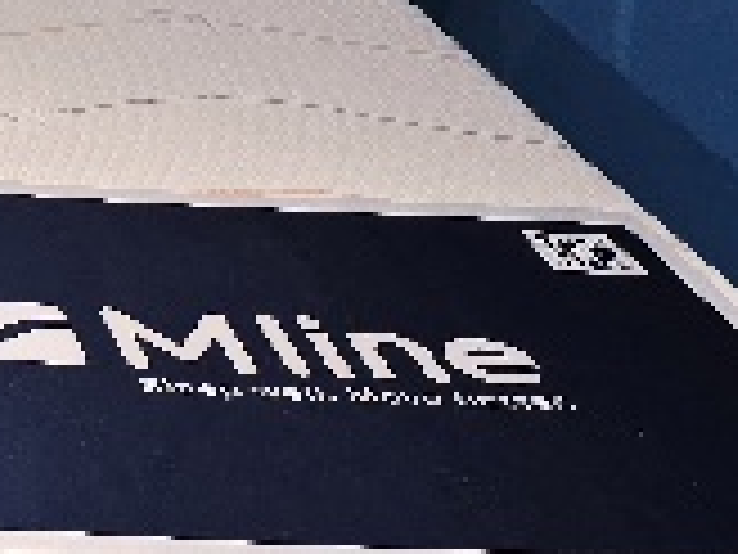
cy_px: 495
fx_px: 2388
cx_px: -400
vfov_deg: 13.1
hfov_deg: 16.0
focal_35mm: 112
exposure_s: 1/101
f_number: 1.7
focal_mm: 6.3
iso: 200
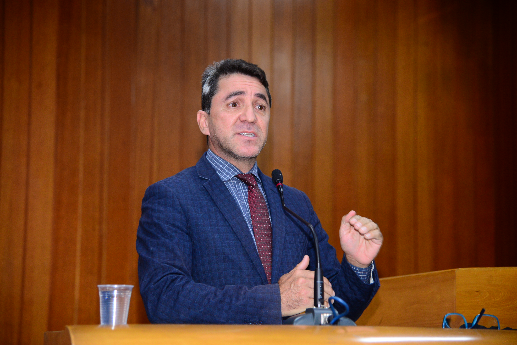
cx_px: 258
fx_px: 1408
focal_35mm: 98
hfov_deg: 20.8
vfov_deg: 14.0
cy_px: 172
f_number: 4
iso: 1600
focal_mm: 98
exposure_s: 1/80
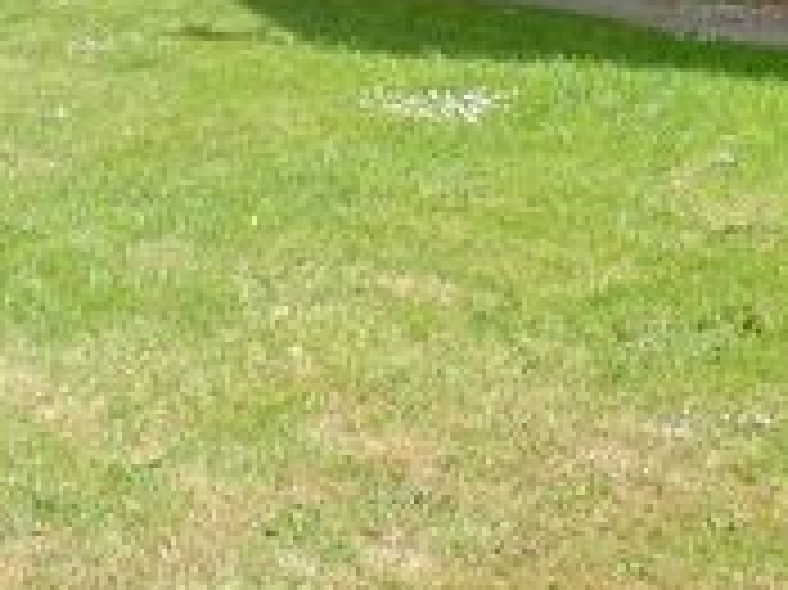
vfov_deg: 14.9
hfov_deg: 22.2
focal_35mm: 88
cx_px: 531
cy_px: -421
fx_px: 2002
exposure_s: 1/500
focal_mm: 4
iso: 80
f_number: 3.1
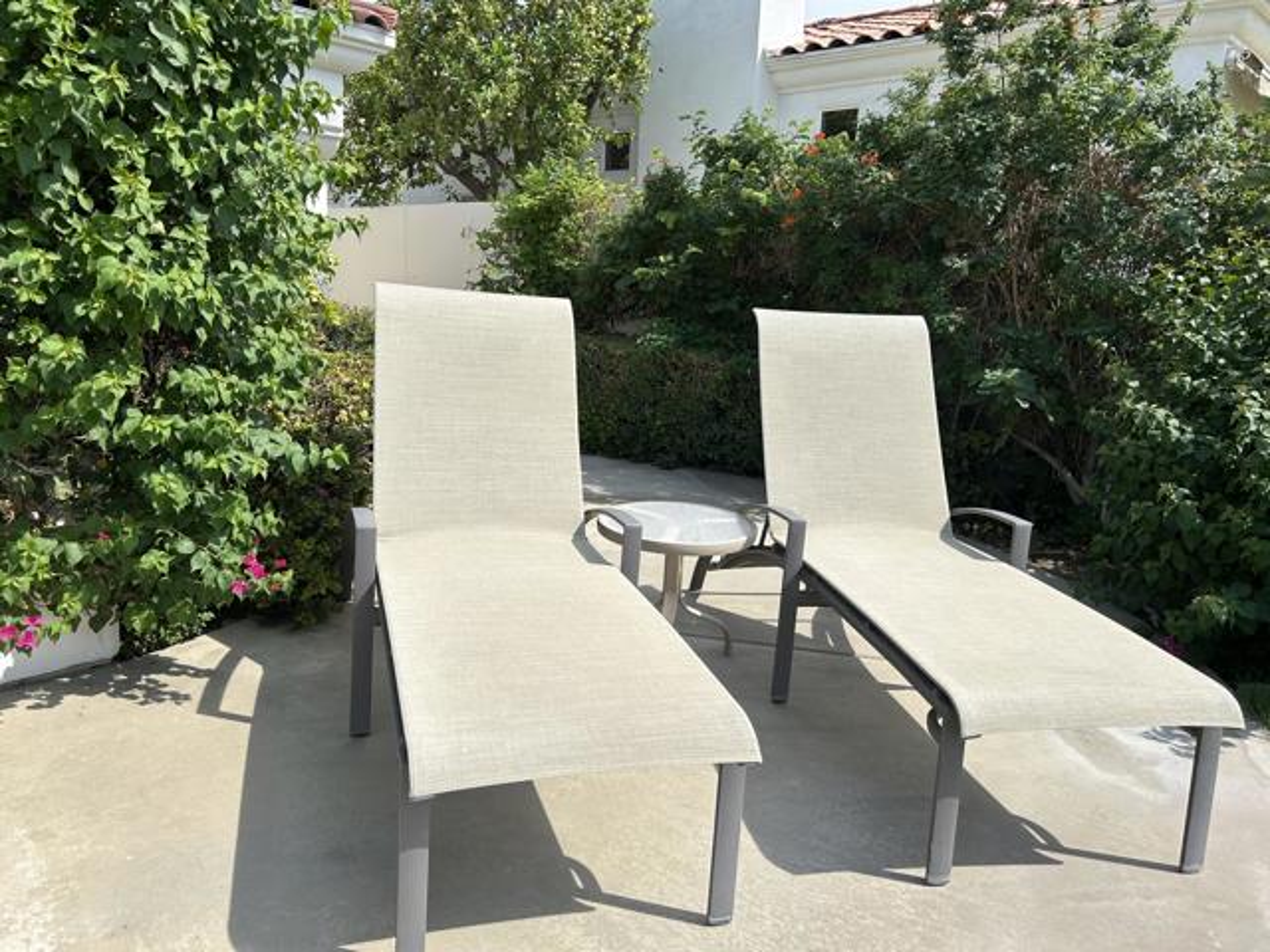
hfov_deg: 67.3
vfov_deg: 53.1
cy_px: 476
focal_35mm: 26
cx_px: 635
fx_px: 954
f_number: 1.5
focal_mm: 5.7
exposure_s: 1/4115
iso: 50
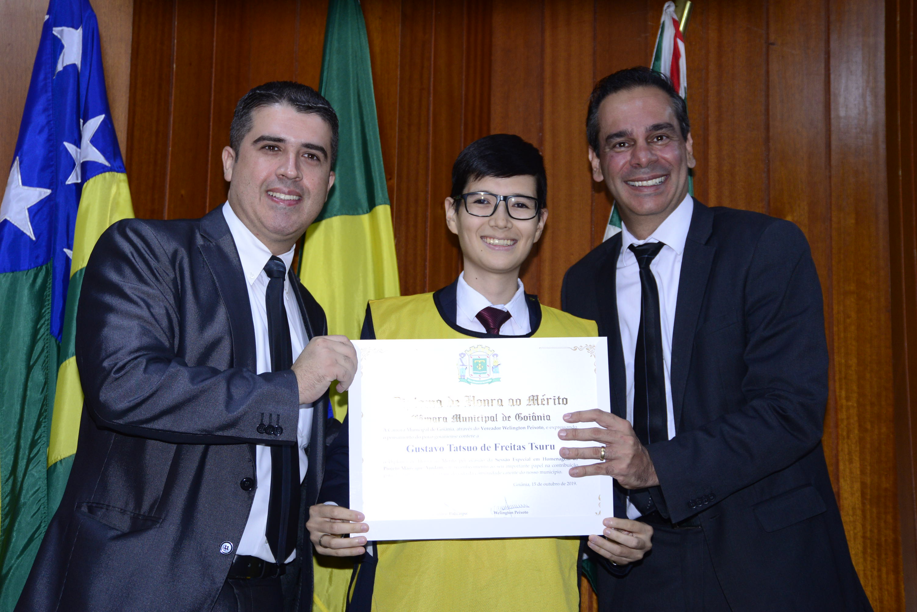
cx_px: 458
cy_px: 306
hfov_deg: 30.5
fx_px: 1682
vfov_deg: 20.6
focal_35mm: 66
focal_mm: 66
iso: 1600
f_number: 5.3
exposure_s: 1/100
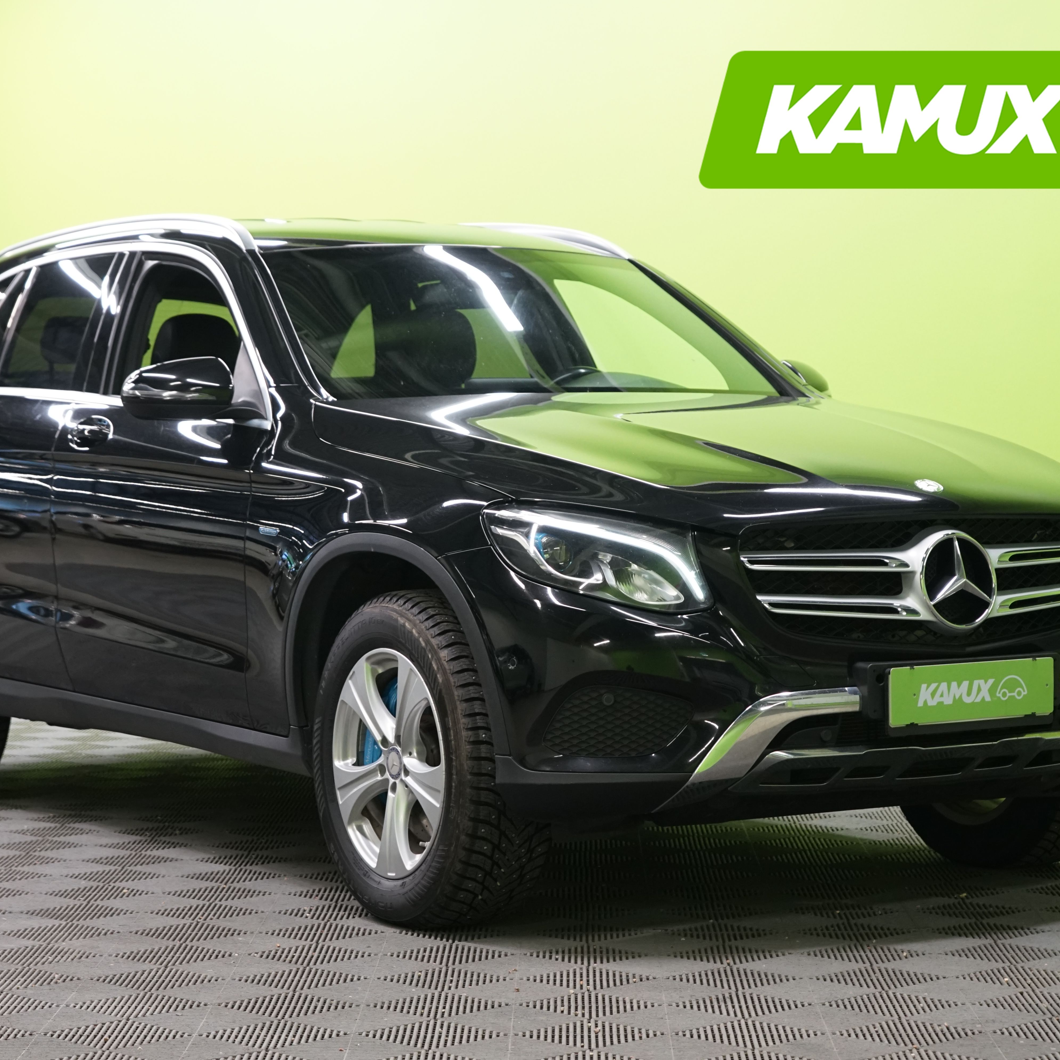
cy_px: 534
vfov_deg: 19.3
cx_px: 497
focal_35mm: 90
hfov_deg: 19.3
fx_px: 3118
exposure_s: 1/50
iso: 1600
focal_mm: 70
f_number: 5.6
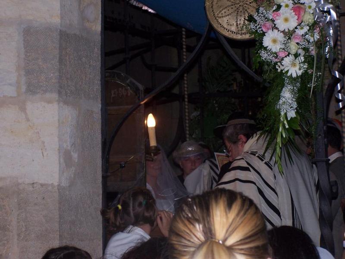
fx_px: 1046
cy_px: 130
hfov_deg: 18.7
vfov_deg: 14.1
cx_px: 172
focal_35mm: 105
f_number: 3.2
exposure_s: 1/90
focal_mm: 17.5
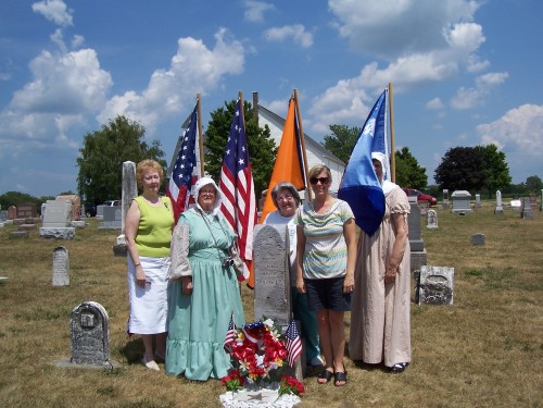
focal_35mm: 34
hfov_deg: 54.0
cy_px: 204
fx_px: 533
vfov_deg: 41.8
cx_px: 272
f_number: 5.6
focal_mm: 5.6
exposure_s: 1/1000
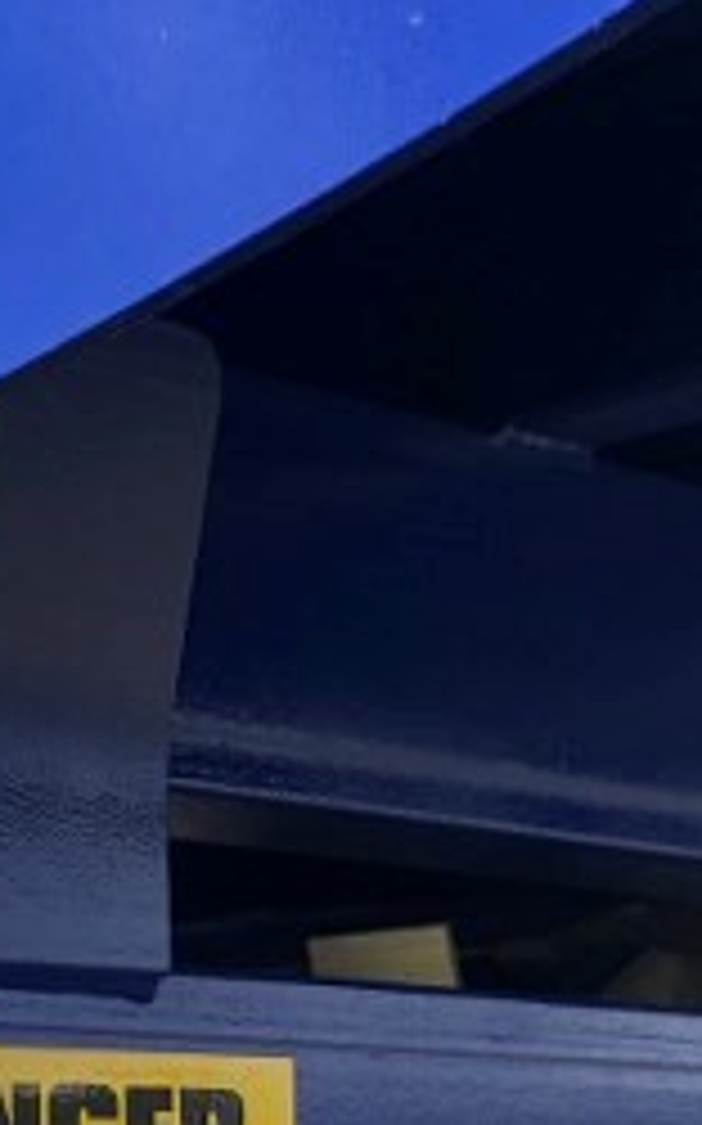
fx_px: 2911
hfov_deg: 12.5
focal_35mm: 95
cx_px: -567
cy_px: 1332
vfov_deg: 20.5
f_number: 1.8
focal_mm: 3.99
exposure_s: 1/390
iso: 20
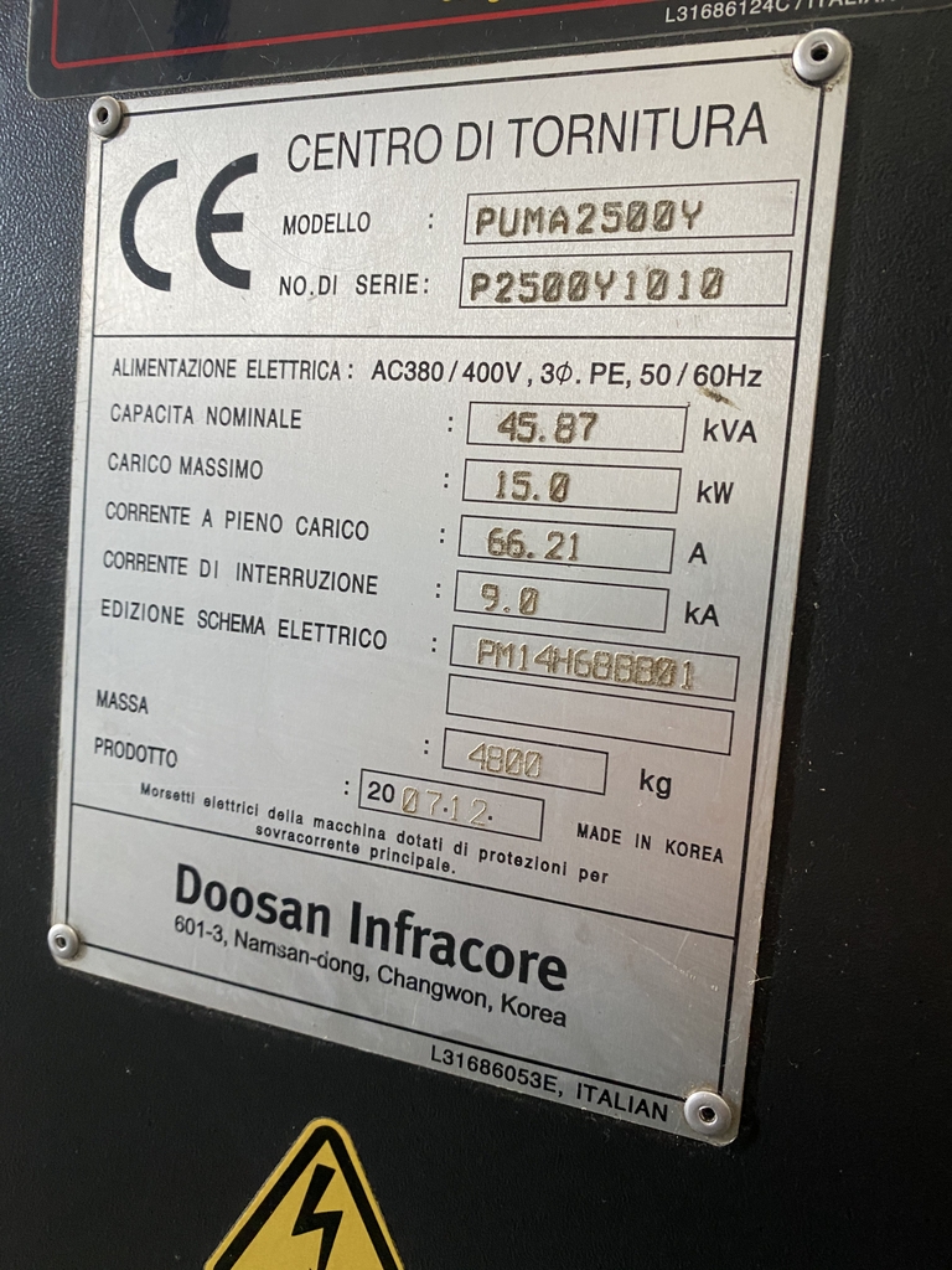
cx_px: 476
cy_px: 635
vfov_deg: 67.3
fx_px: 953
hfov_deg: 53.1
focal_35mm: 26
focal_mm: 4.25
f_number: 1.8
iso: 160
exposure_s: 1/60
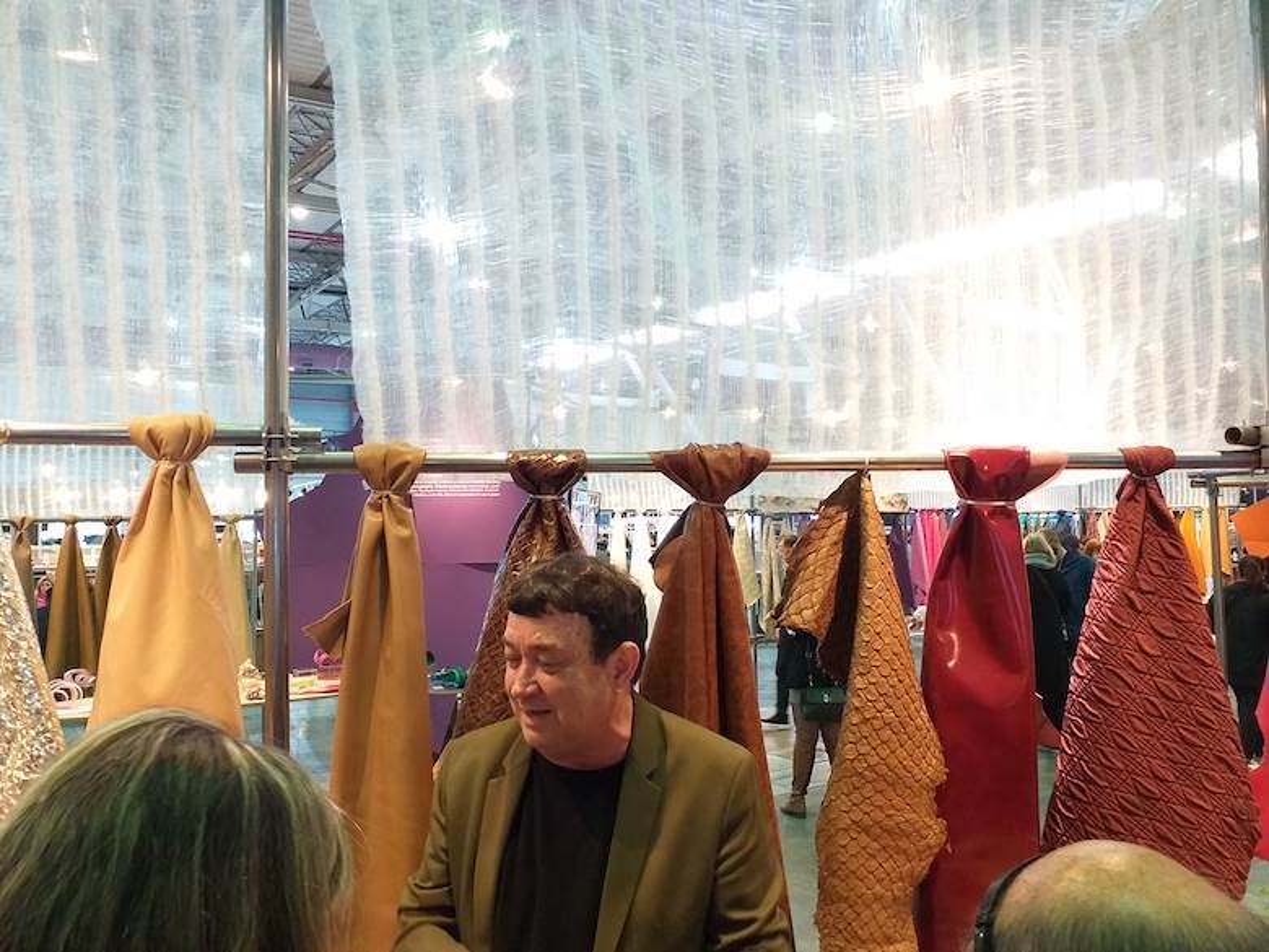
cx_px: 634
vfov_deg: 51.4
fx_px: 990
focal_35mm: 27
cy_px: 476
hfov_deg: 65.3
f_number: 1.9
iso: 200
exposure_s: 1/25
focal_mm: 3.6
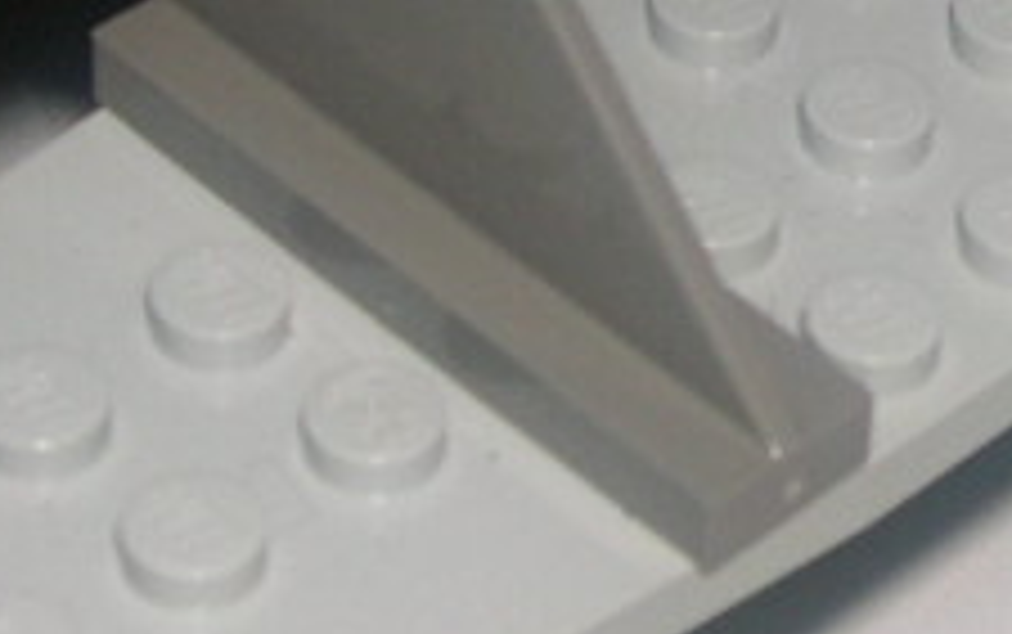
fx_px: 5051
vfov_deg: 7.2
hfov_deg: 11.2
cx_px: 1232
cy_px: -4
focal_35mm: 183
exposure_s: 1/60
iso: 100
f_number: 7.6
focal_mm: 8
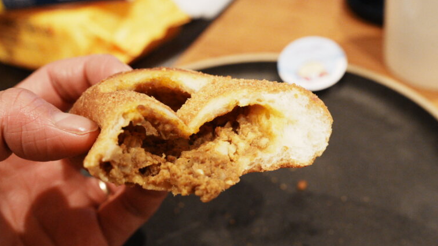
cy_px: 142
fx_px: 569
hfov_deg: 42.1
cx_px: 219
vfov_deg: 24.4
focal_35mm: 49
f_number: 8
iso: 8000
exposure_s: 1/50
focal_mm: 46
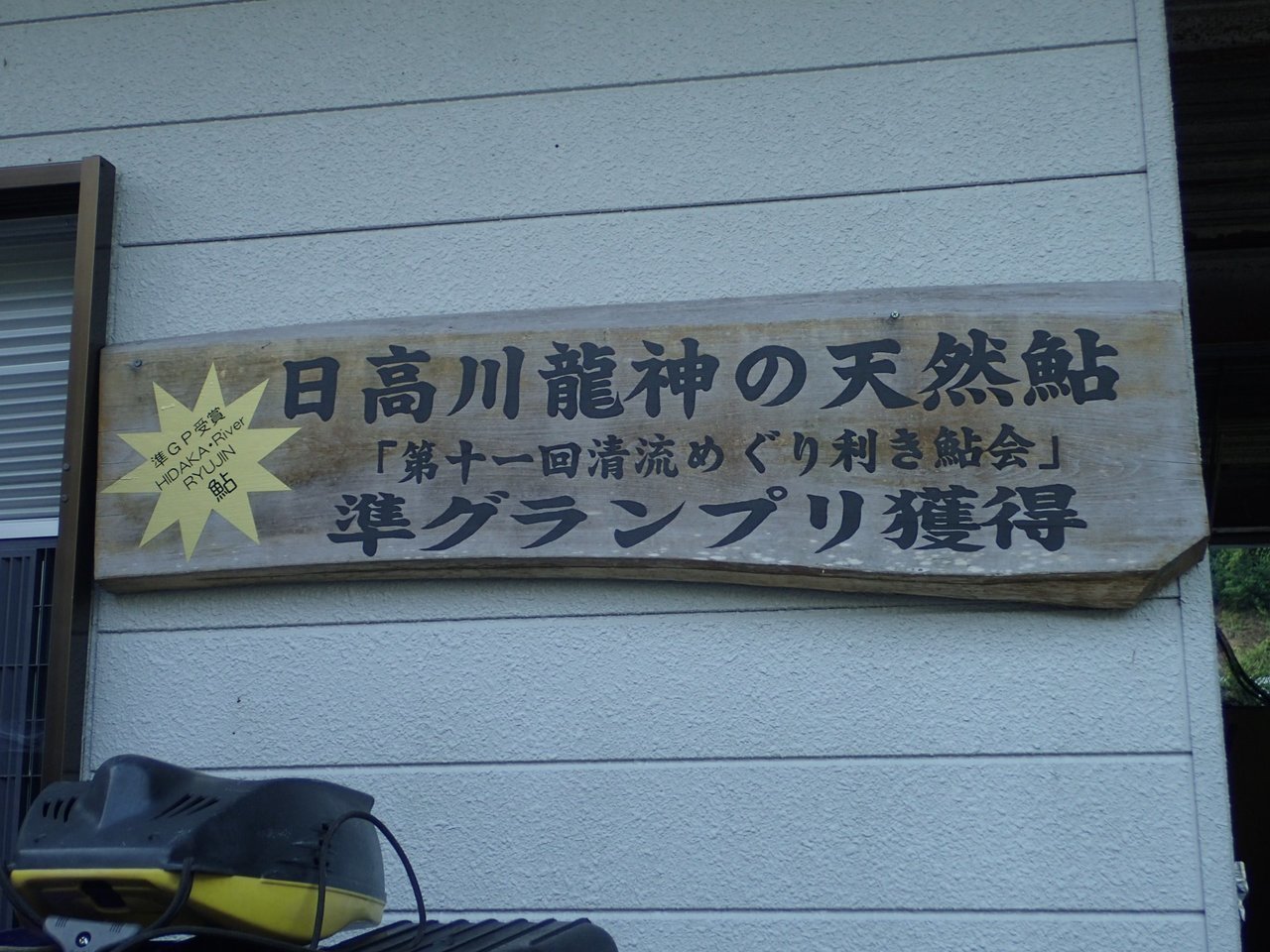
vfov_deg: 33.6
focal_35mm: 43
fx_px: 1578
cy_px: 476
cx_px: 635
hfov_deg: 43.9
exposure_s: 1/100
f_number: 2.9
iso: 100
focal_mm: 7.86
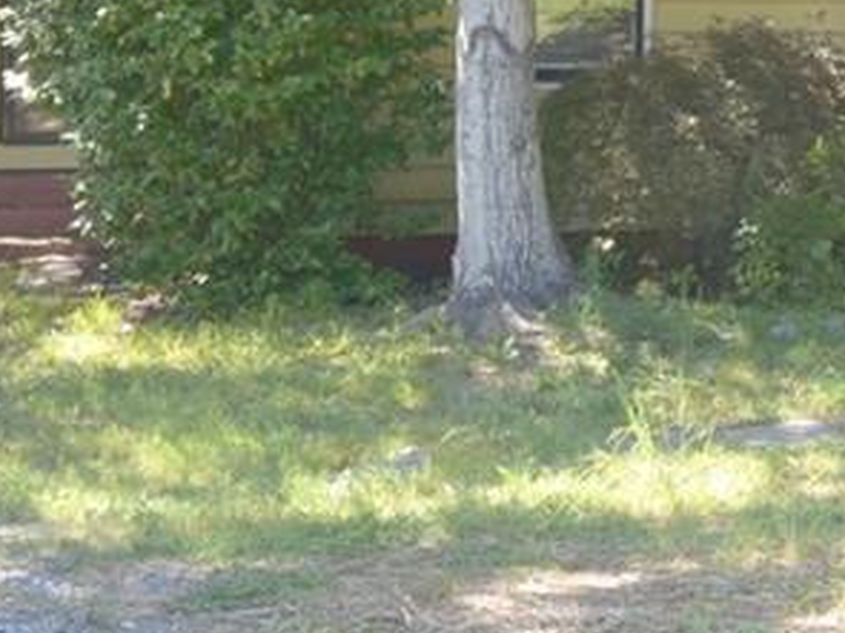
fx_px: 2440
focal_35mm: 100
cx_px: 991
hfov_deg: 18.7
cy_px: -66
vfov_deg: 14.4
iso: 200
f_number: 5.6
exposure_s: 1/160
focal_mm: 20
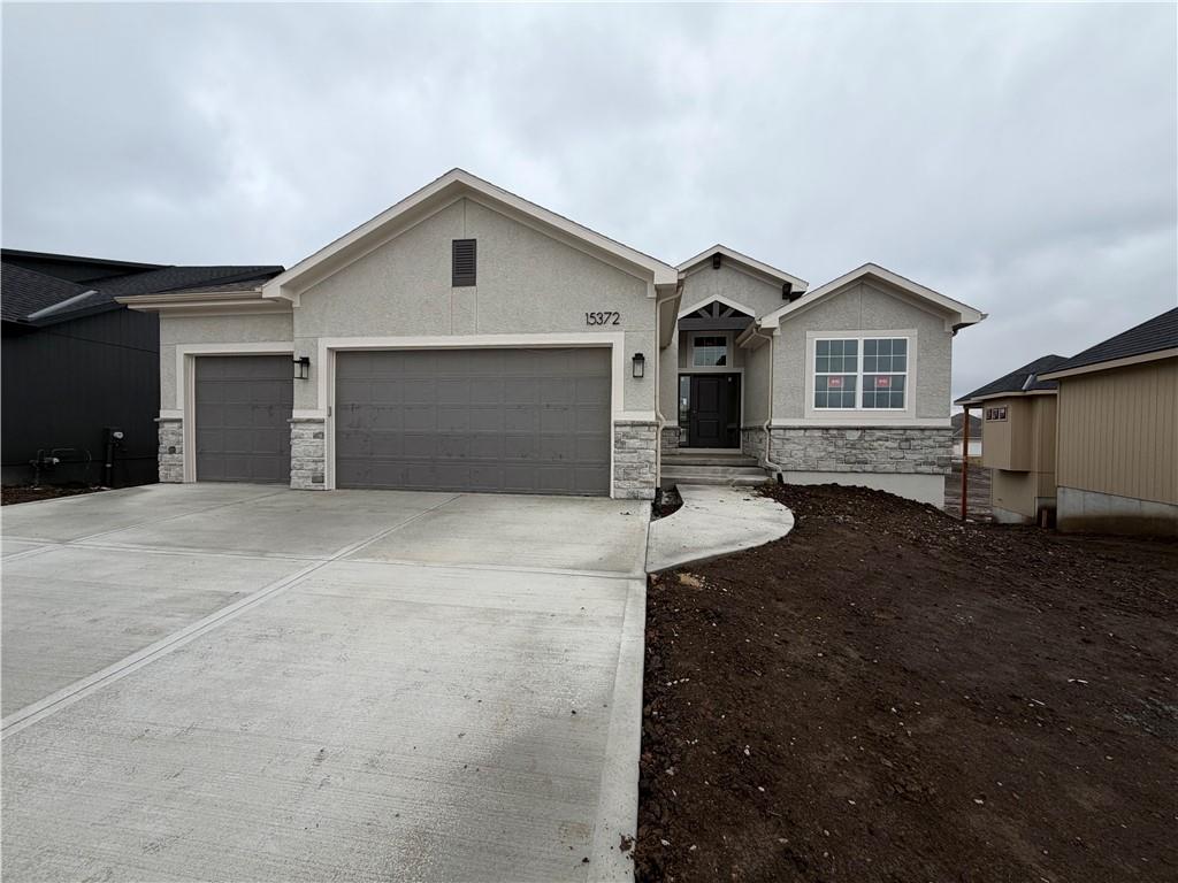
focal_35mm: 14
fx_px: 476
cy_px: 442
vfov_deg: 85.7
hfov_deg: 102.1
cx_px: 589
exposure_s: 1/403
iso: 50
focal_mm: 2.22
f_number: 2.2
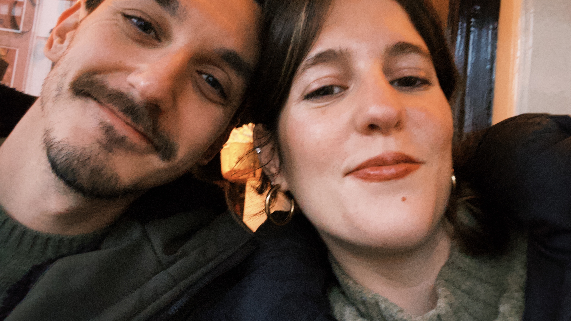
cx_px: 287
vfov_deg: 34.7
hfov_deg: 58.0
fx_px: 515
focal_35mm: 34
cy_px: 156
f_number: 1.9
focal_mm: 2.69
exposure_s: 1/25
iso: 400
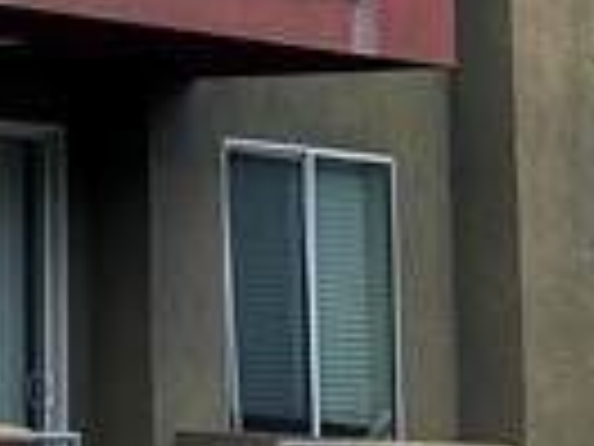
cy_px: -302
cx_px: -544
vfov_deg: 7.8
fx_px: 3192
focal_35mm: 186
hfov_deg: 10.0
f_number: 1.78
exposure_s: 1/623
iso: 80
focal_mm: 6.86
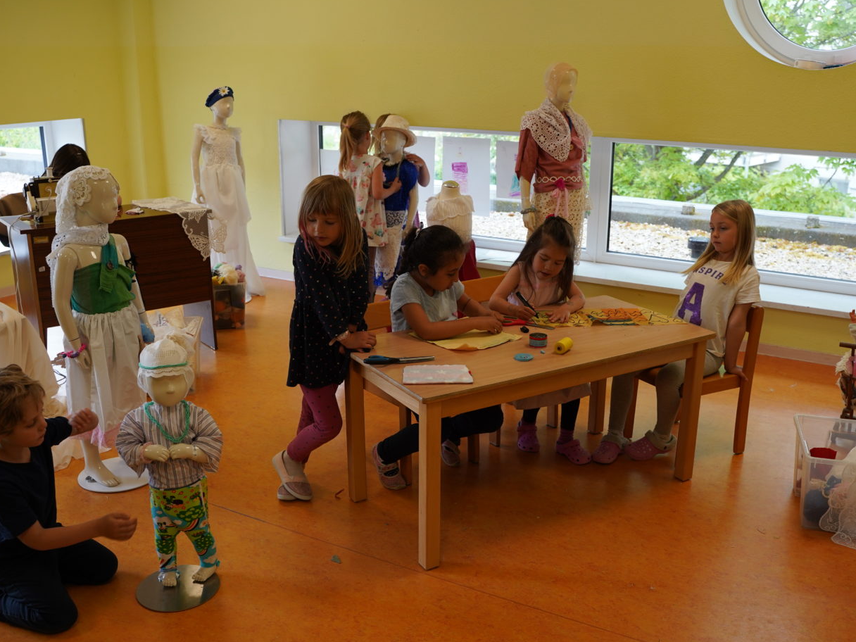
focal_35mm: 34
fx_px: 841
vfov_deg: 41.8
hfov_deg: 53.9
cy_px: 328
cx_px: 467
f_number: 4
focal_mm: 28
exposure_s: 1/160
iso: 500
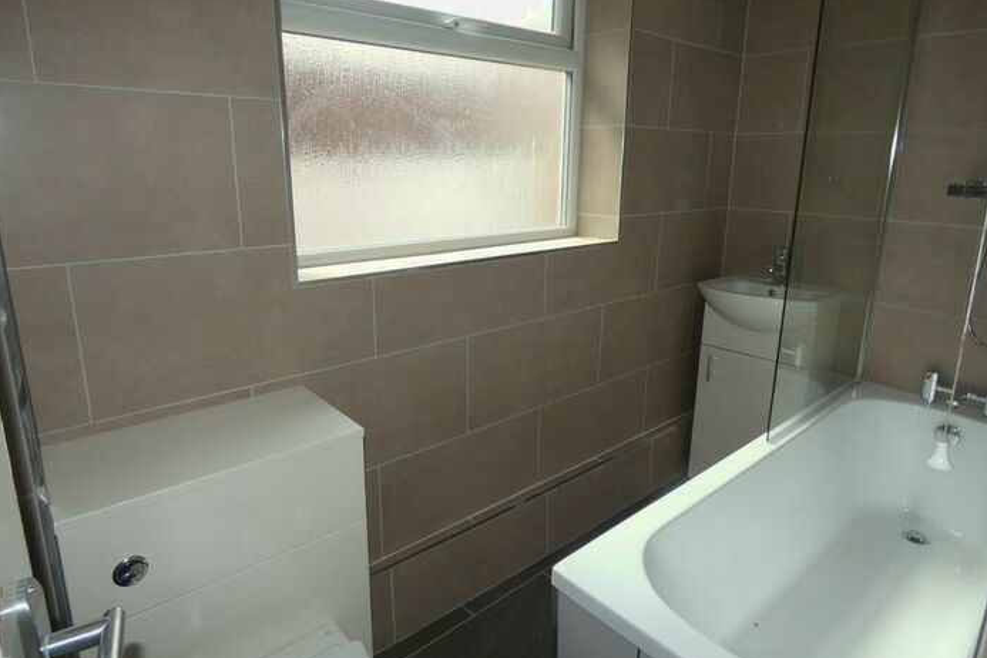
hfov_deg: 81.2
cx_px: 496
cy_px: 300
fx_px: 576
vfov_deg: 59.4
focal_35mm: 21
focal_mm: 3.6
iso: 80
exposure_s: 1/160
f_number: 2.8
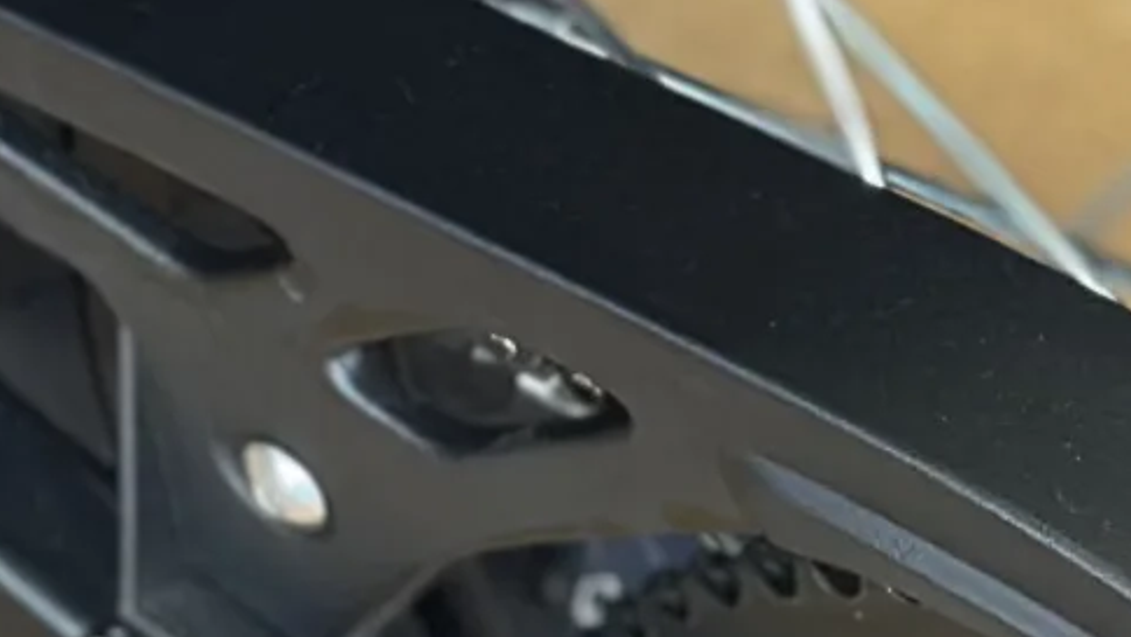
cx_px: 497
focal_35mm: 276
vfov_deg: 4.4
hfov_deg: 7.8
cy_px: -376
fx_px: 8278
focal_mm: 6.86
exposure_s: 1/33
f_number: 1.78
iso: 400
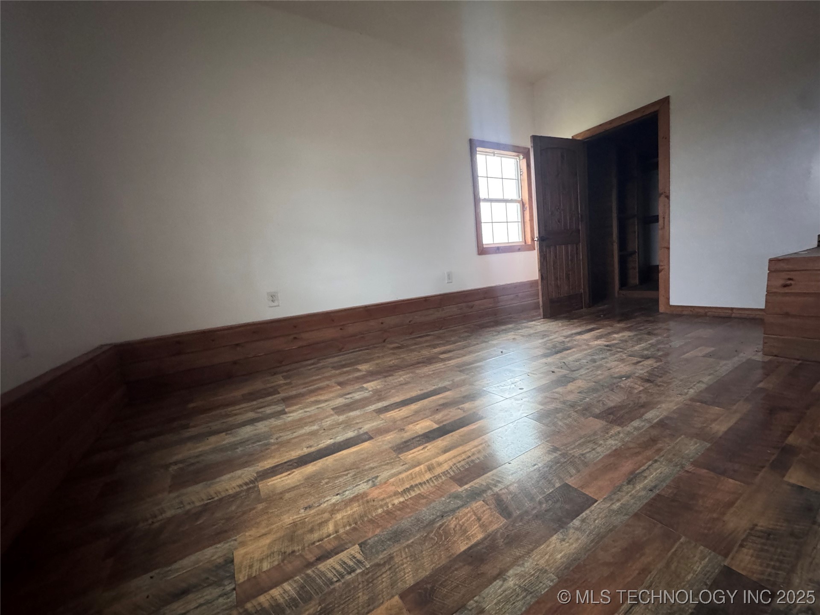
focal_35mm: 14
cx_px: 410
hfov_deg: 102.1
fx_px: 332
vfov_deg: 85.7
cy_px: 308
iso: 1250
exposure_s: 1/60
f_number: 2.2
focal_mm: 2.22
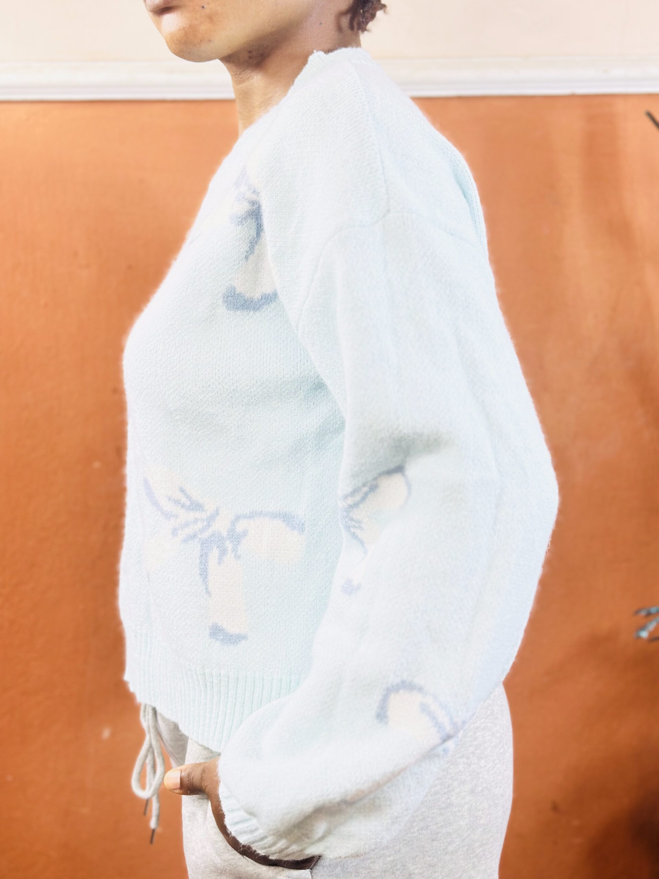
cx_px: 330
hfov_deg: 30.3
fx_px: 1218
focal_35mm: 48
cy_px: 440
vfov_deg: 39.7
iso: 80
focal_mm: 6.86
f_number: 1.78
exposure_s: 1/50
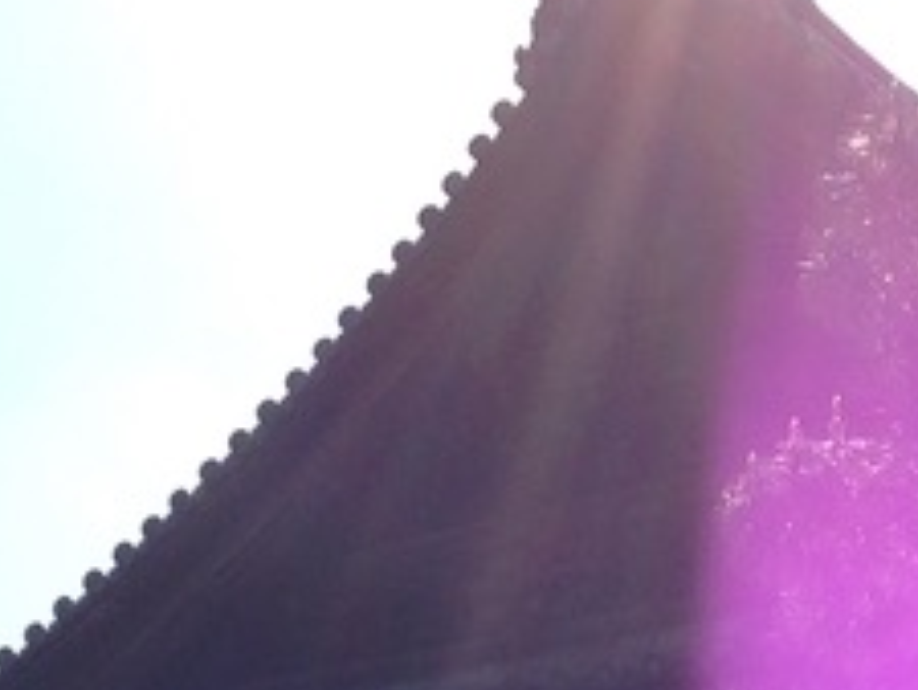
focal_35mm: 150
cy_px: 1372
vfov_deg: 9.3
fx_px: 3980
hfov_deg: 13.1
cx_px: 571
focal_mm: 4.12
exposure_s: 1/2463
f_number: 2.4
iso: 50
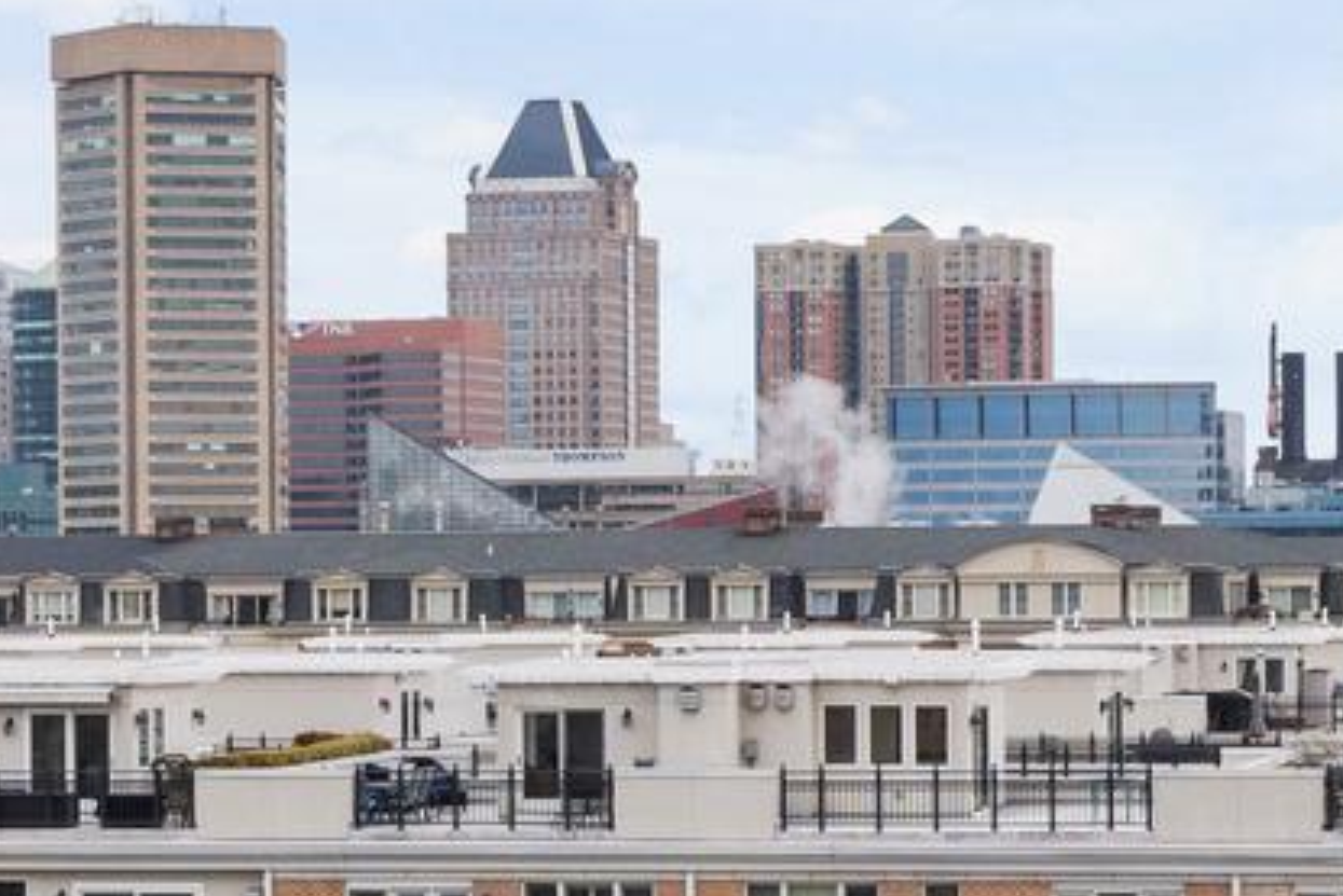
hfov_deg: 13.9
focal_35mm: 148
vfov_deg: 9.3
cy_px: 623
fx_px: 5523
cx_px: 809
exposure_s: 1/100
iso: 320
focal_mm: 20
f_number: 8
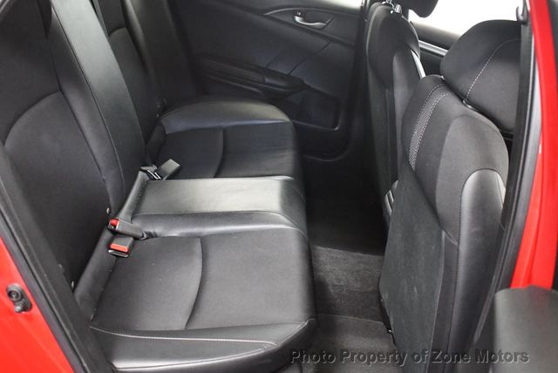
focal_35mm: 36
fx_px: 558
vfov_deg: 36.9
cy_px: 186
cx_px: 279
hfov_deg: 53.1
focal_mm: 18
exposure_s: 1/60
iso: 5000
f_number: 3.5
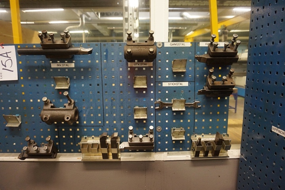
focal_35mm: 24
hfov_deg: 73.7
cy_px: 95
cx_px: 142
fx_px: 190
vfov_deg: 53.1
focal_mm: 16
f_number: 3.5
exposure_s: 1/160
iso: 1600
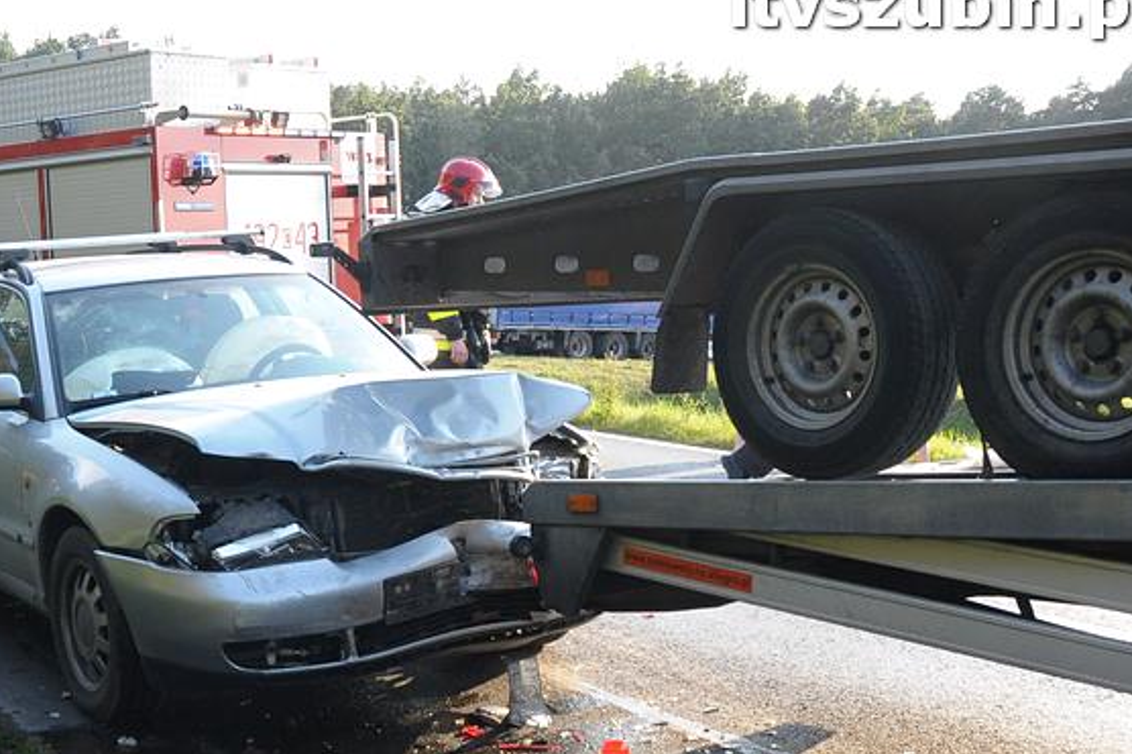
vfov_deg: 24.4
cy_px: 517
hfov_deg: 35.7
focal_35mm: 55
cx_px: 324
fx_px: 1728
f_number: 9
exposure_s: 1/320
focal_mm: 24
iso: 1000
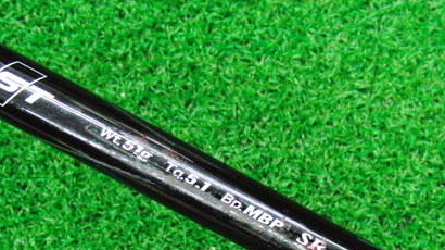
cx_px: 253
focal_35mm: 63
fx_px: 743
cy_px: 212
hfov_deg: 33.3
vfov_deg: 18.8
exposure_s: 1/160
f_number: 3.6
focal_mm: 6.42
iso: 3200
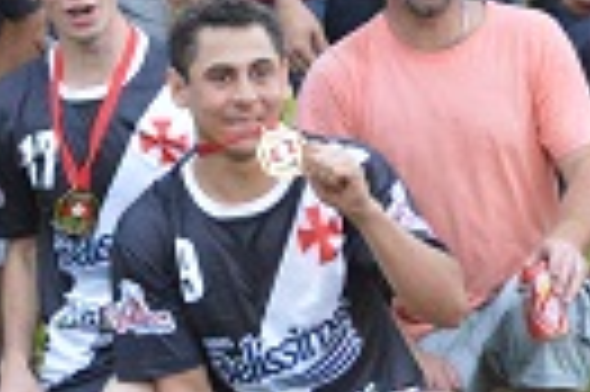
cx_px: 41
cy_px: 81
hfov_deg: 16.3
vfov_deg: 11.0
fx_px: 2030
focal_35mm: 124
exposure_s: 1/500
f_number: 3.5
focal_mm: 18
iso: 2800
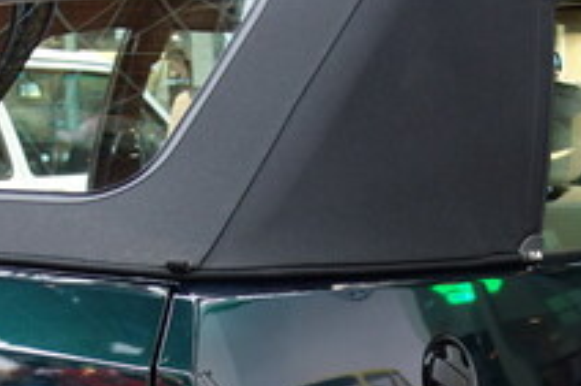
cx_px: 312
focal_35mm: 82
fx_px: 1322
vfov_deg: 15.9
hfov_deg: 24.8
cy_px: 490
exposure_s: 1/30
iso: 320
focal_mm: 10.63
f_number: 2
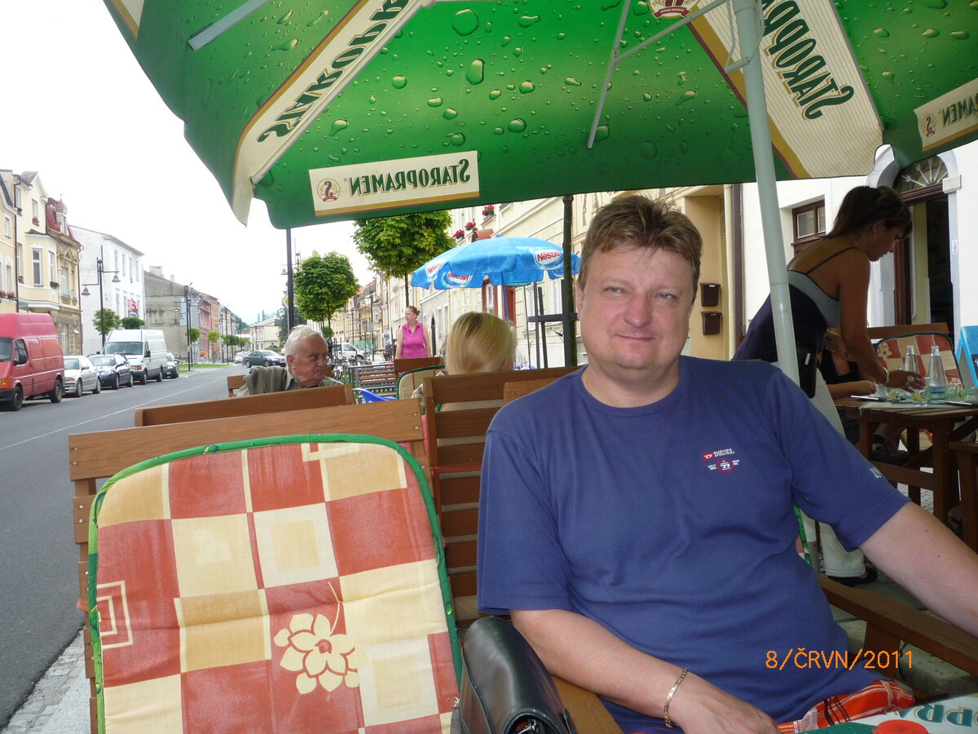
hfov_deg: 60.0
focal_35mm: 30
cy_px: 367
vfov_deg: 46.8
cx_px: 489
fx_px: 848
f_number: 4
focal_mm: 5.2
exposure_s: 1/125
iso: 100
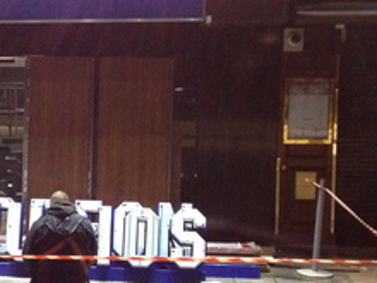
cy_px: 192
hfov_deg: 18.9
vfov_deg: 14.5
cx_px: 22
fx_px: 1111
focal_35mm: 102
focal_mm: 4.28
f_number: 2.4
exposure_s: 1/20
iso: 400
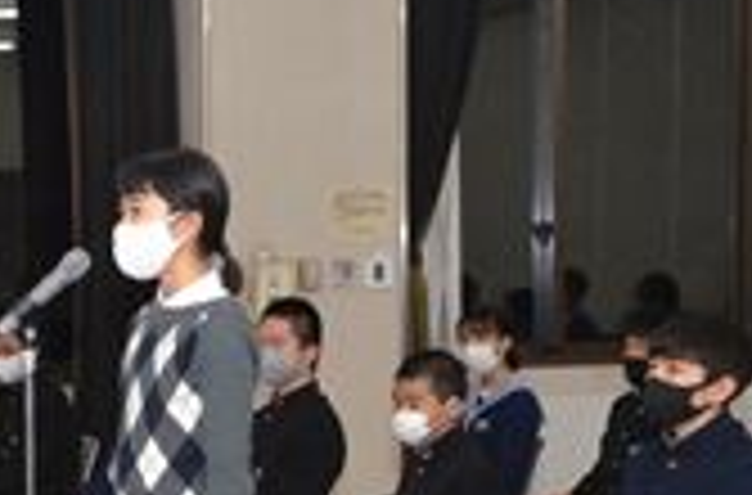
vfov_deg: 11.5
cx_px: -320
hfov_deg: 16.3
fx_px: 2435
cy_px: 529
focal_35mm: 117
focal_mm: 26
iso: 3200
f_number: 10
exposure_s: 1/250
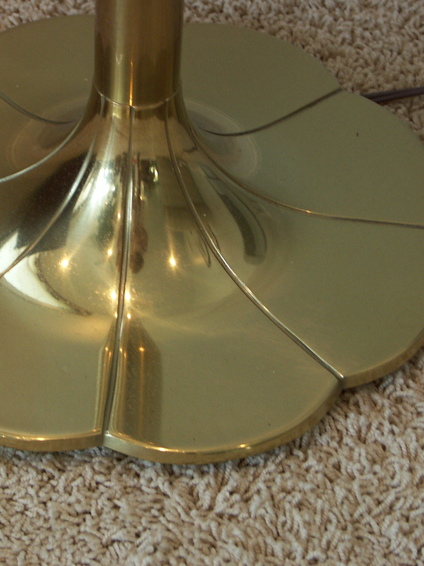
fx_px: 1781
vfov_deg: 18.0
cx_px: 124
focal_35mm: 109
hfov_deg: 13.5
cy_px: 268
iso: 100
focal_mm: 19.07
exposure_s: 1/20
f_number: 3.2
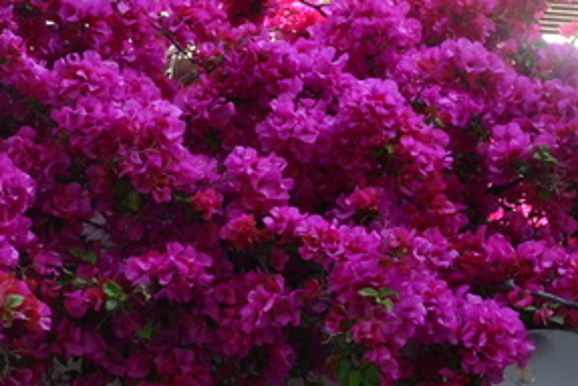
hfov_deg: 21.9
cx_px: 143
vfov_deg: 14.9
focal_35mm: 92
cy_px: 169
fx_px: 1479
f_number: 9
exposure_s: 1/160
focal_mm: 22
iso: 400
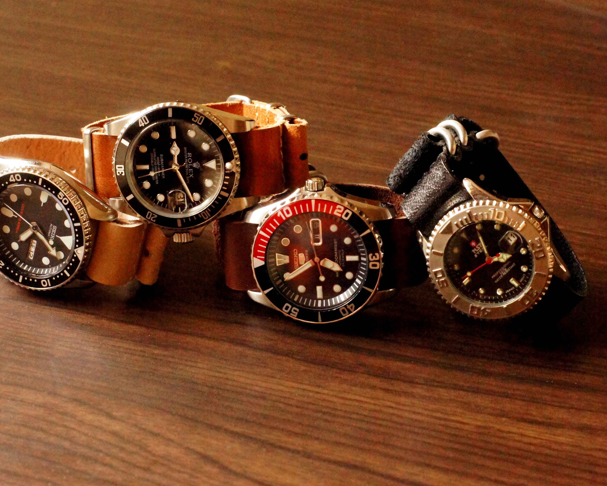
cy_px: 243
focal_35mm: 85
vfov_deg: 18.1
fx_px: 1527
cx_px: 281
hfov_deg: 22.5
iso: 6400
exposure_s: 1/160
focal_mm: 50
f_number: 9
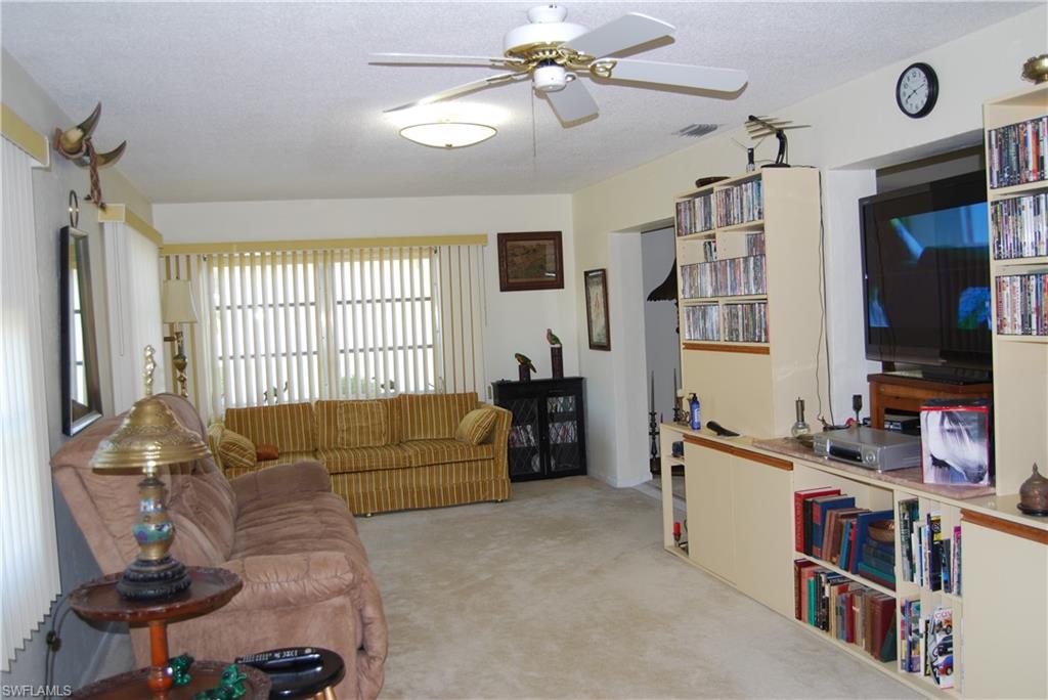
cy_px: 350
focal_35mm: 30
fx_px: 874
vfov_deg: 43.7
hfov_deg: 61.9
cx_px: 524
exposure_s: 1/60
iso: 200
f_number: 3.8
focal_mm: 20
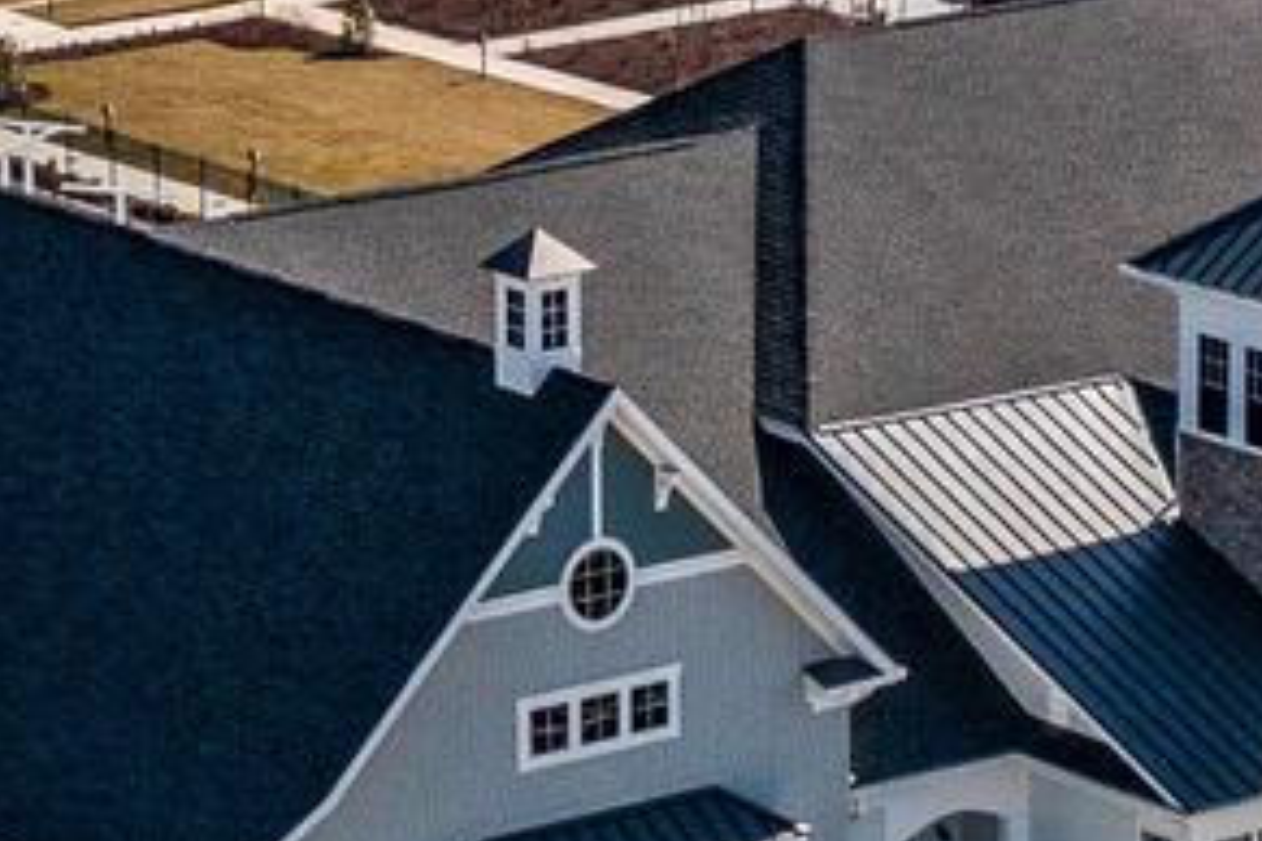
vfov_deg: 6.9
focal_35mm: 197
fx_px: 6905
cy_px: -381
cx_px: 824
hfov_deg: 10.4
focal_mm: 10.26
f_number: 4
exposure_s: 1/500
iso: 100
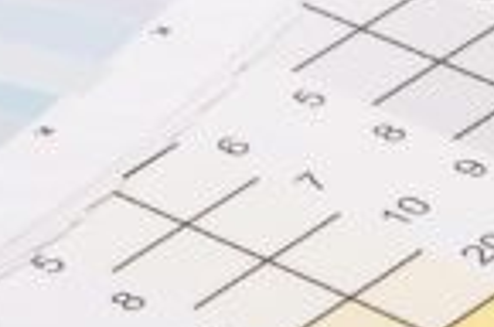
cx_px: 903
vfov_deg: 2.9
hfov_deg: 4.3
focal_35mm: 477
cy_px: -232
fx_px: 6531
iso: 200
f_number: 18
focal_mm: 60
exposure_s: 1/160
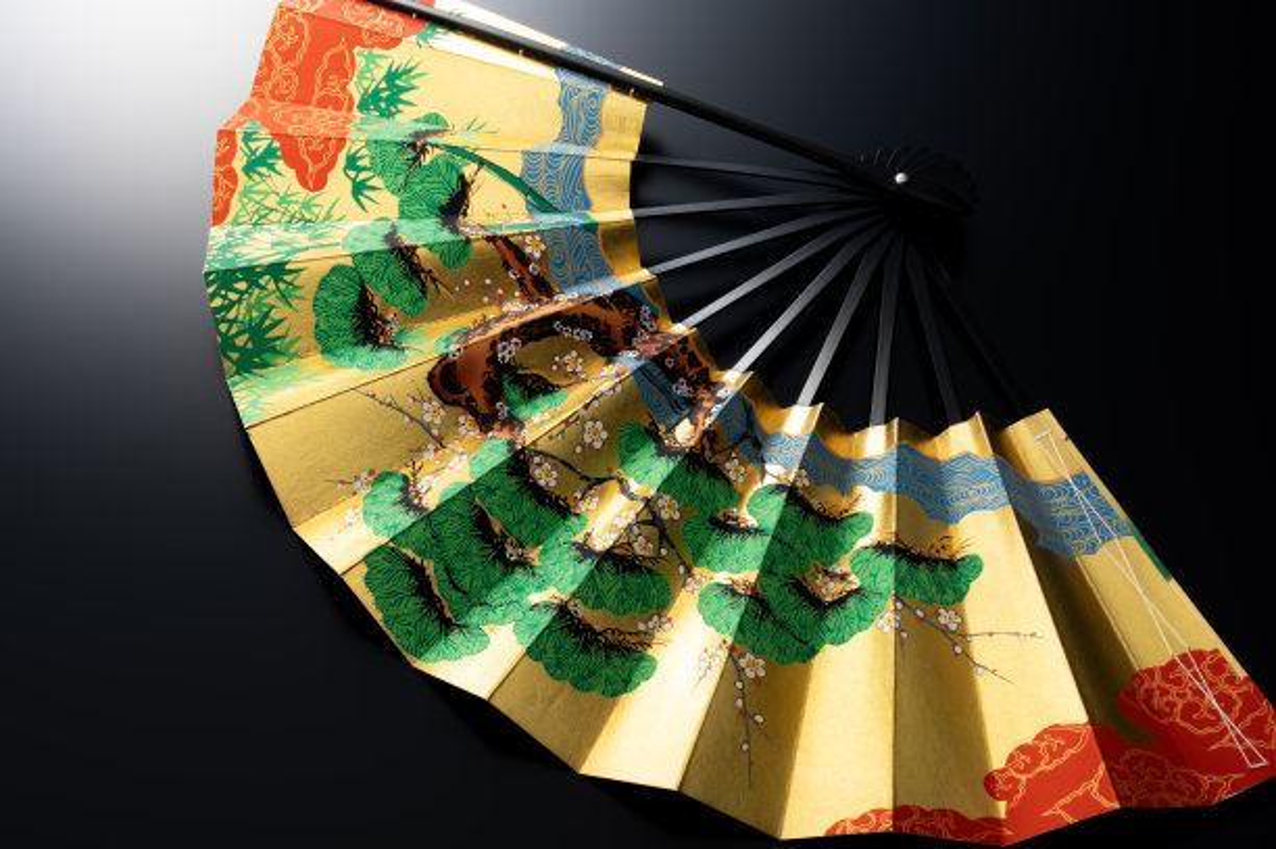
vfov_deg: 20.3
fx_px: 2373
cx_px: 638
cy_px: 424
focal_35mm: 67
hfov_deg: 30.1
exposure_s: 1/160
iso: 100
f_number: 20
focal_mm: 45
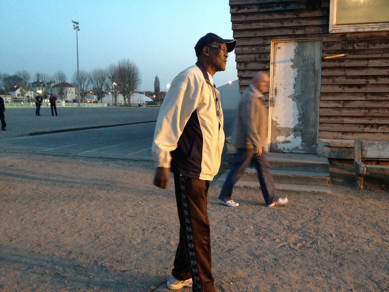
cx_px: 194
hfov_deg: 52.6
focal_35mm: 35
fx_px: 393
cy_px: 146
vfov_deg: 40.7
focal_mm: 4.28
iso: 250
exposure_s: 1/20
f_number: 2.4
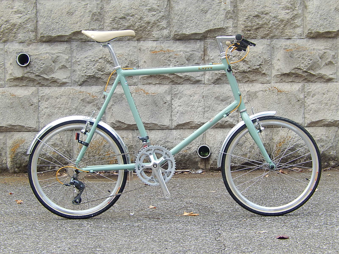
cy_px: 127
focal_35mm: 147
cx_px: 170
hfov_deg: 13.4
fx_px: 1440
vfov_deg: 10.1
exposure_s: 1/50
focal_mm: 26.4
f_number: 5.6
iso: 125
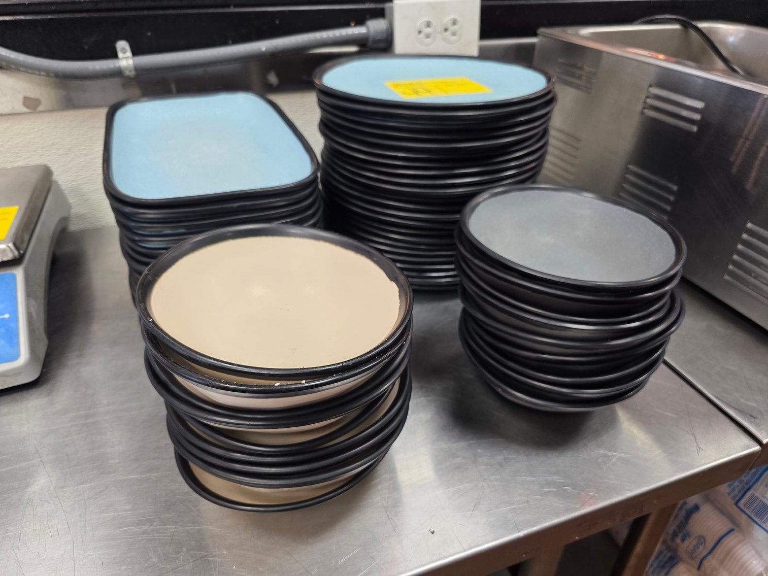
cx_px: 384
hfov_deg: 73.9
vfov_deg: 58.9
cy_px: 288
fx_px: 510
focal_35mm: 23
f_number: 1.7
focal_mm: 6.3
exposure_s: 1/120
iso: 200
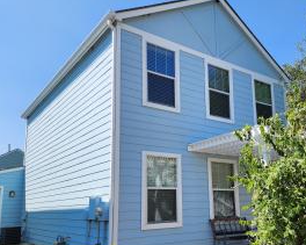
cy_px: 151
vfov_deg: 43.0
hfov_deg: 52.3
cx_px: 192
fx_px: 308
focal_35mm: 34
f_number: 1.8
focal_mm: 6.4
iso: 12
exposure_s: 1/883
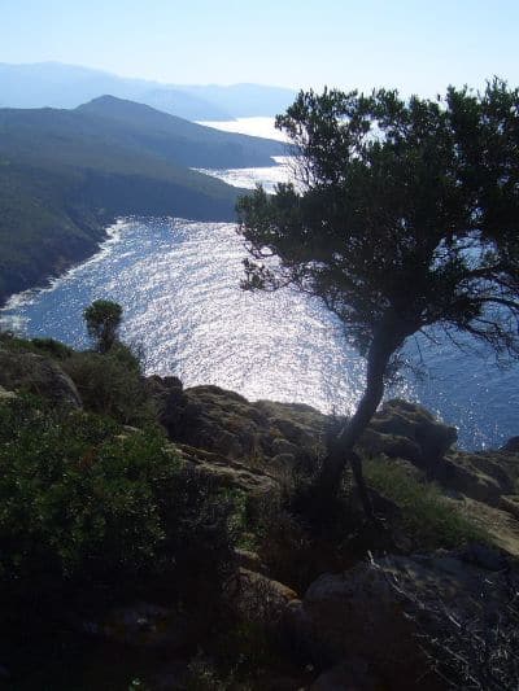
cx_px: 260
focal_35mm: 39
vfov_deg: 47.9
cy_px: 346
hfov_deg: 36.8
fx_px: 779
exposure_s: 1/1000
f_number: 4.8
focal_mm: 8
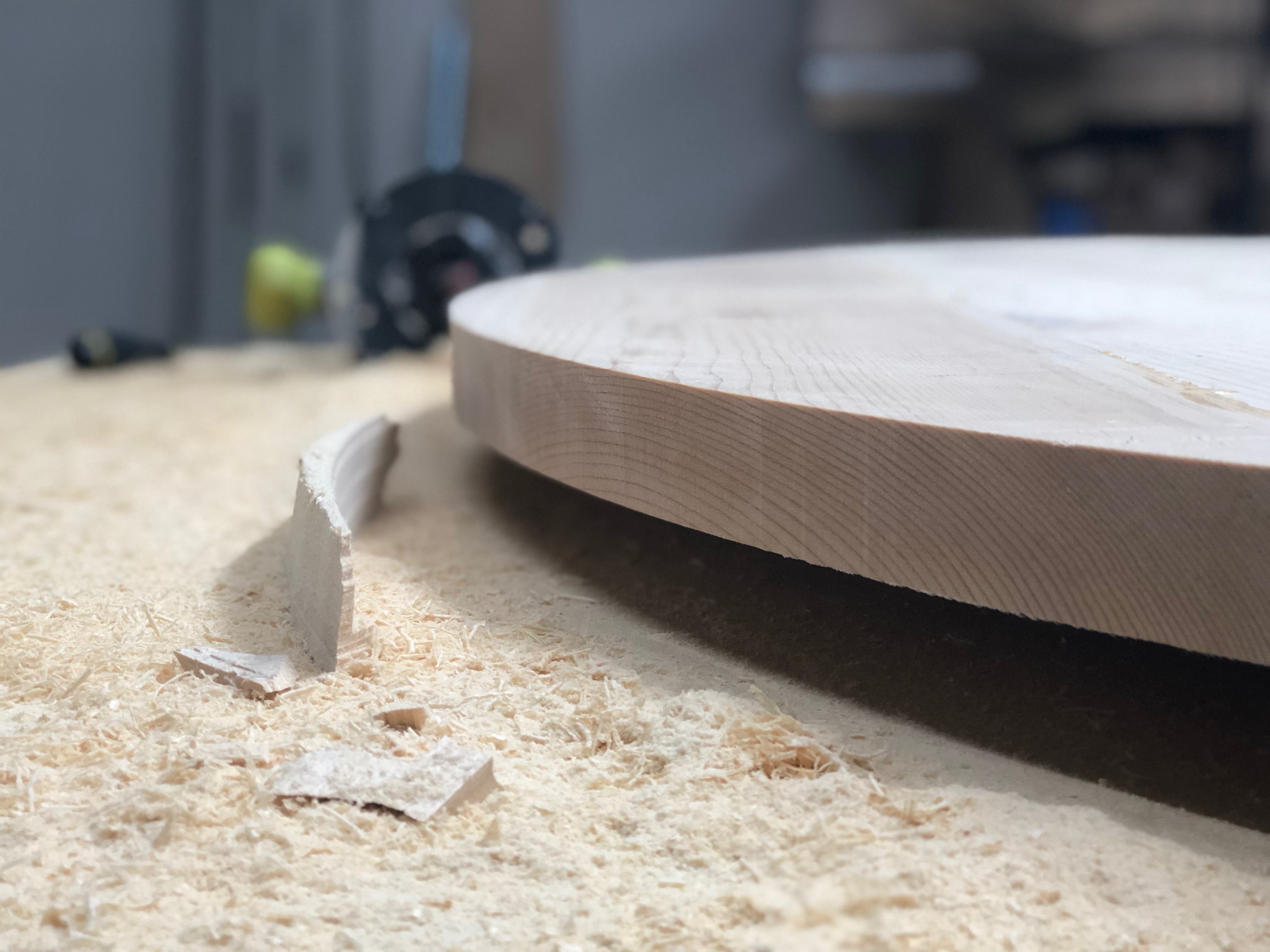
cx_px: 635
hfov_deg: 33.8
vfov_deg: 25.7
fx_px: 2091
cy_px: 476
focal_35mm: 57
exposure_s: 1/60
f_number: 2.8
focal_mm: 6.6
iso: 100
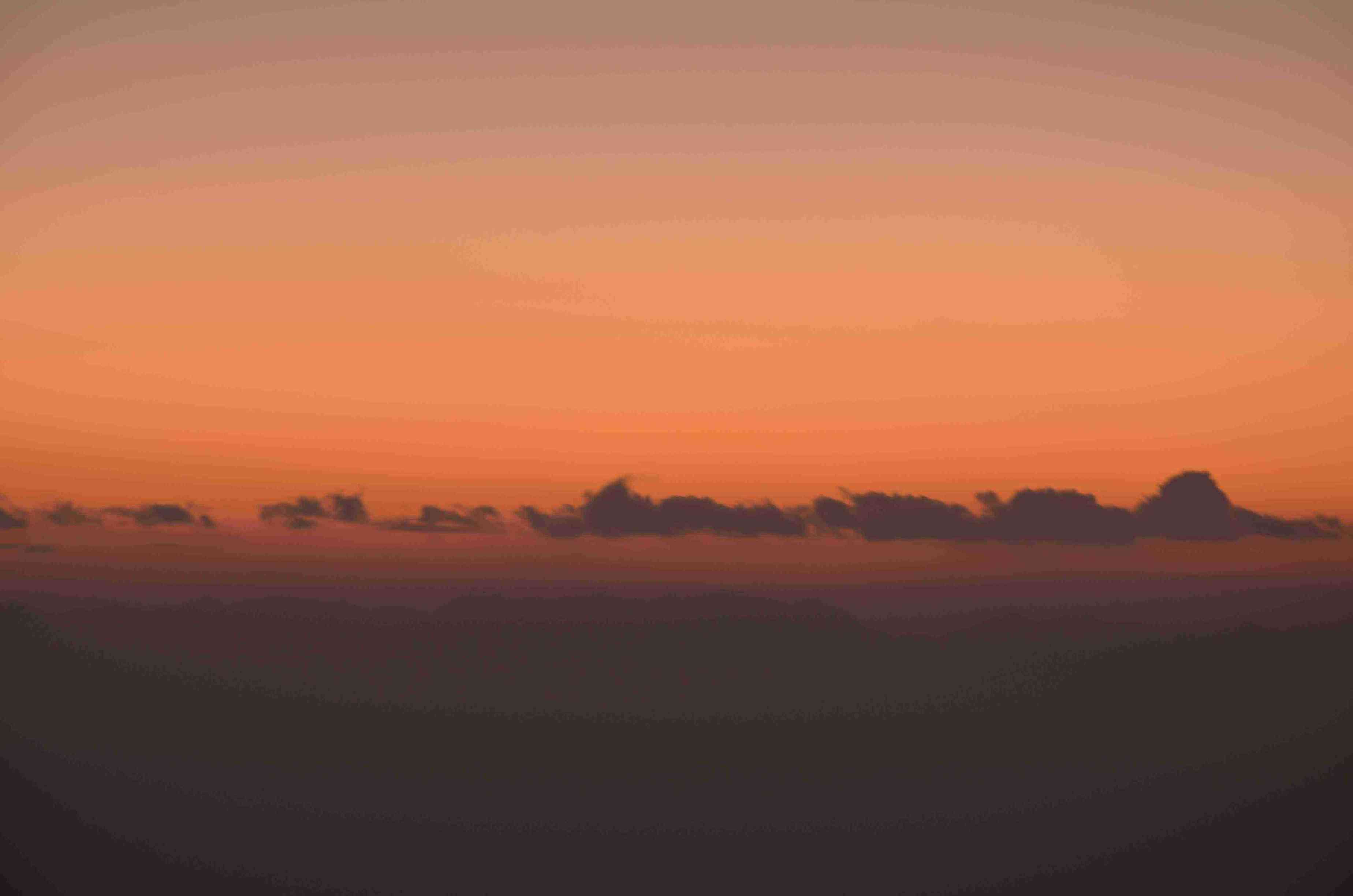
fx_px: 5907
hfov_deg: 13.1
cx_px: 676
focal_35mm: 158
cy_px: 448
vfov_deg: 8.7
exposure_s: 1/1.6
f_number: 7.1
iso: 100
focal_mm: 105
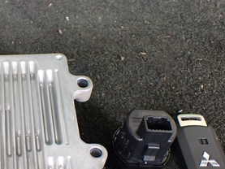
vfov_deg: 22.4
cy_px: 130
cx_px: 9
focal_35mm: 65
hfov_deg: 28.3
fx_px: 423
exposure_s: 1/125
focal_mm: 5.4
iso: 400
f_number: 2.3
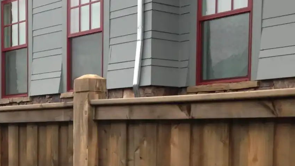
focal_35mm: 82
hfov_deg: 25.7
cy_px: 168
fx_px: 642
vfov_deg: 14.5
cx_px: 82
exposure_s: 1/570
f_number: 2.4
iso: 50
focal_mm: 4.13
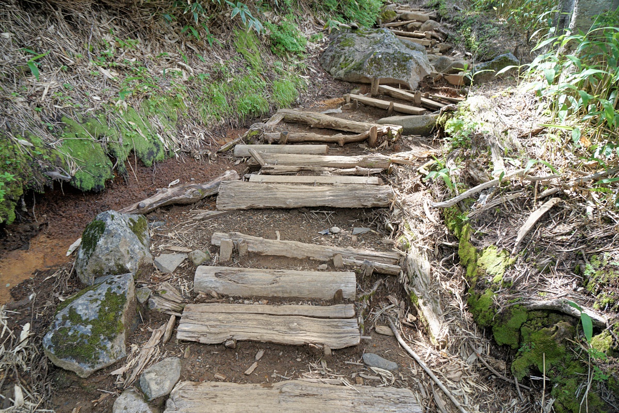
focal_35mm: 24
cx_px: 310
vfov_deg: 53.1
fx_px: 413
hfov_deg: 73.7
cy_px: 206
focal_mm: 16
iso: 250
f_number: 4
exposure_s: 1/160
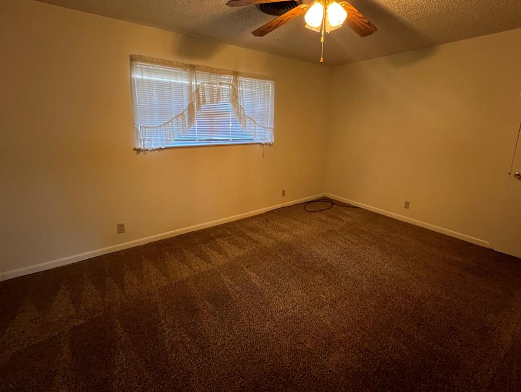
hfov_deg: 98.1
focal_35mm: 15
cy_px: 171
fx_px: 226
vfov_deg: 81.4
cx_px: 274
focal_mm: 1.57
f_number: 1.8
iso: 640
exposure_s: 1/60
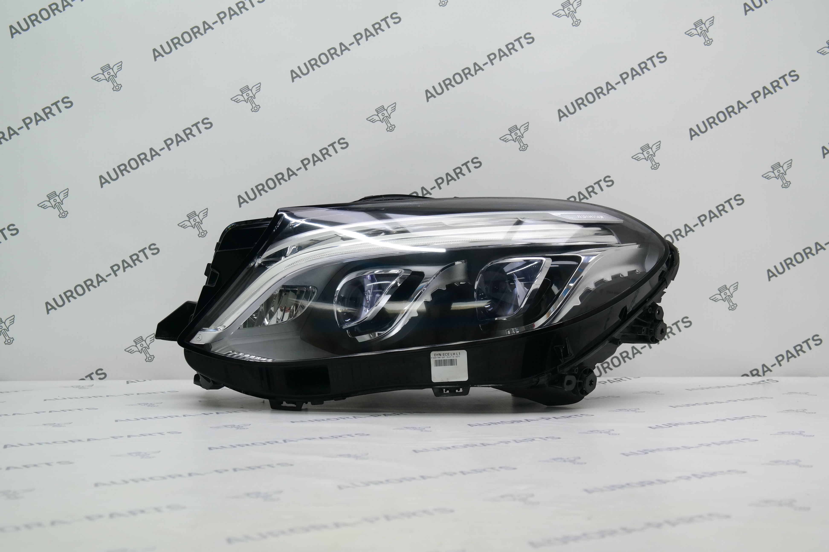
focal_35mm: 53
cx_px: 414
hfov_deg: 37.5
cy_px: 276
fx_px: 1220
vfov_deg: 25.5
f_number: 5.6
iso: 400
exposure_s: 1/60
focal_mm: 35
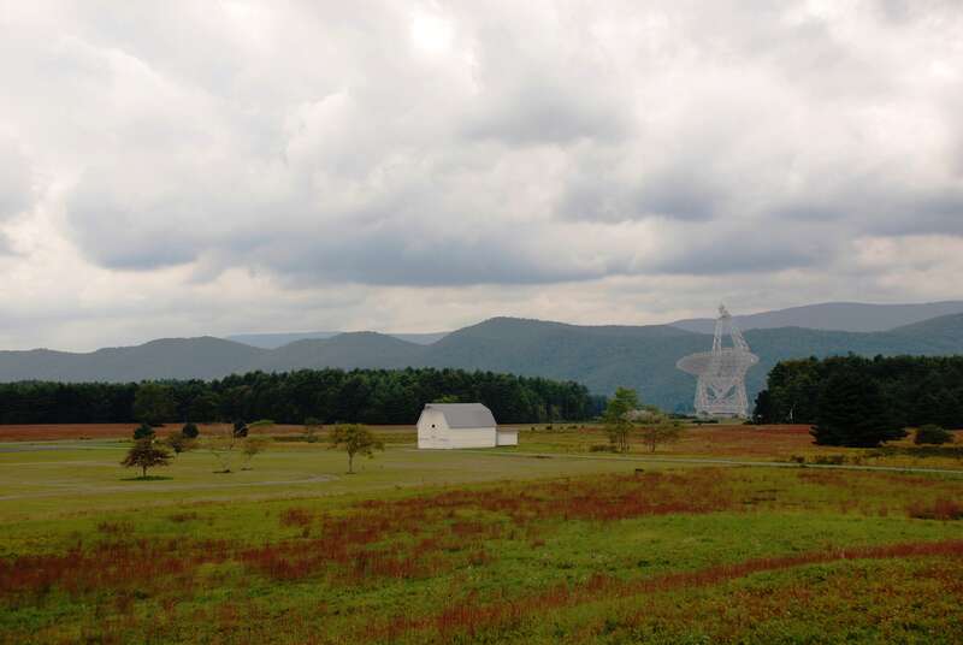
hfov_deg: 41.1
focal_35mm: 48
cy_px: 322
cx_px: 482
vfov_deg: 28.2
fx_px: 1286
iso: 100
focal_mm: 32
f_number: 7.1
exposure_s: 1/200
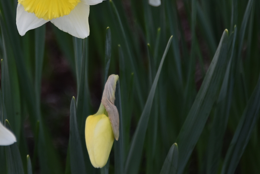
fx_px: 4227
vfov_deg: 2.4
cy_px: 12
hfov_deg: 3.5
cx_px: 31
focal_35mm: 585
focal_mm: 300
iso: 560
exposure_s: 1/640
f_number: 5.6
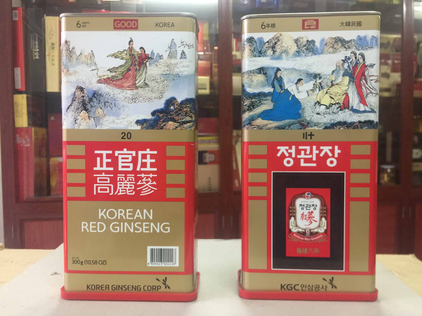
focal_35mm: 29
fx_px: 354
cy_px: 158
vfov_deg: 48.2
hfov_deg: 61.7
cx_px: 211
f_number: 2.2
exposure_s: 1/10
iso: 100
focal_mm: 4.15
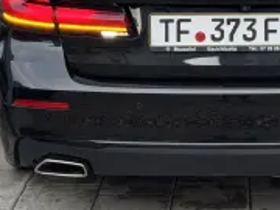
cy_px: 8
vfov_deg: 15.2
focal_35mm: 96
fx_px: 777
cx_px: 244
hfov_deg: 20.1
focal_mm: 6.76
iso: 64
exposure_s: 1/739
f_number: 1.78
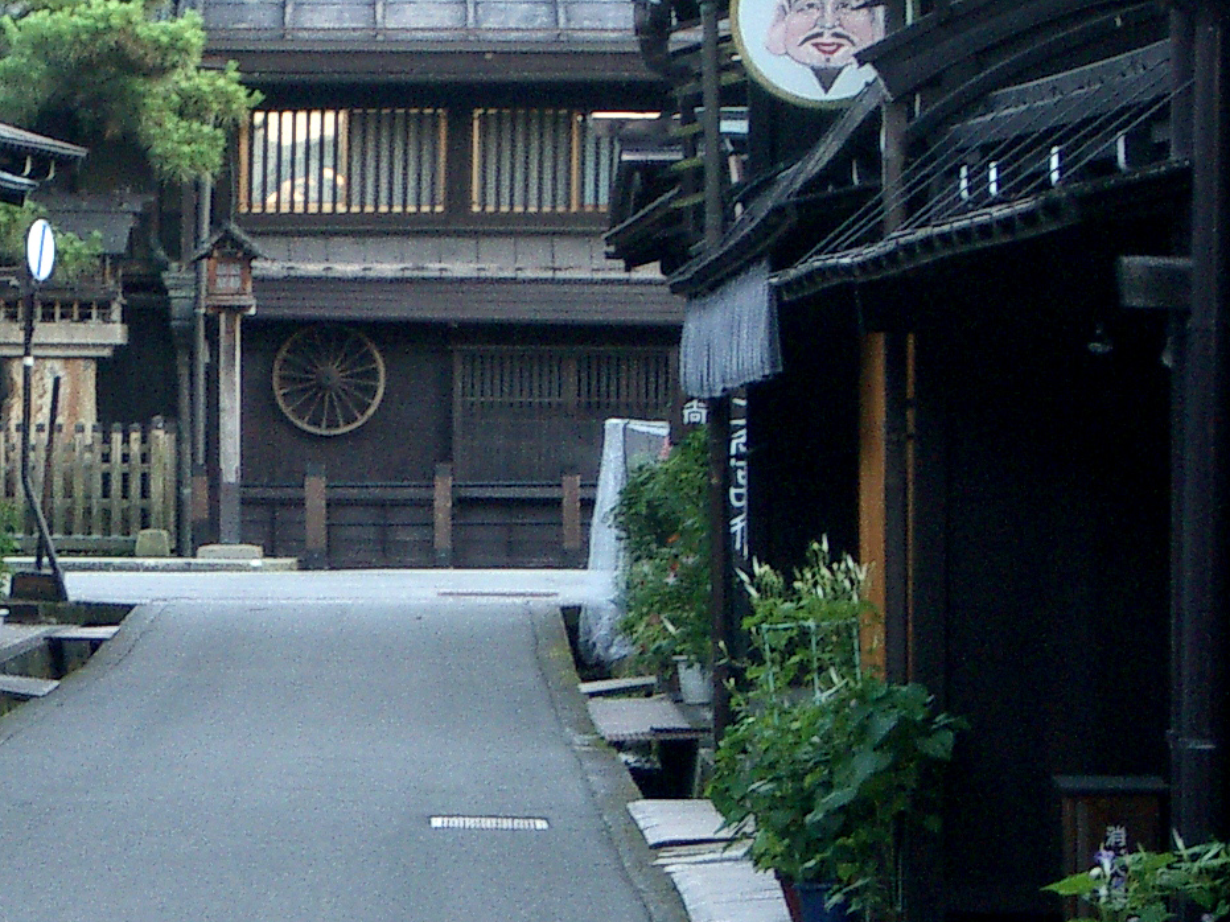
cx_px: 122
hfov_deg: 8.5
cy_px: 252
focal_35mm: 231
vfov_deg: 6.4
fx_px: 8207
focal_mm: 17.4
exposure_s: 1/20
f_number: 4.8
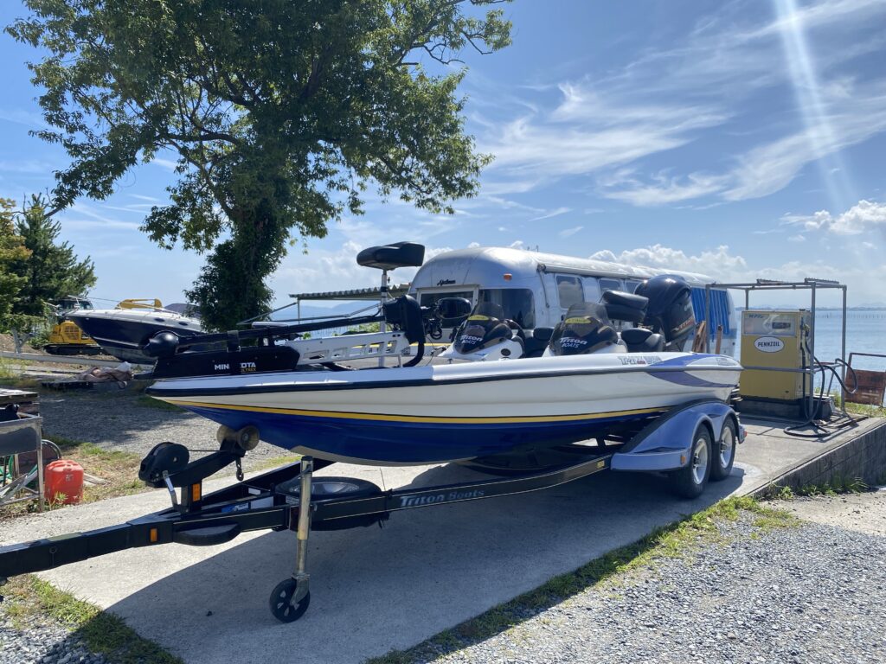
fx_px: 665
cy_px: 332
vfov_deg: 53.1
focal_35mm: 26
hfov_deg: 67.3
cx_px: 443
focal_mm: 4.25
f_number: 1.8
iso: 32
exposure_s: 1/1346
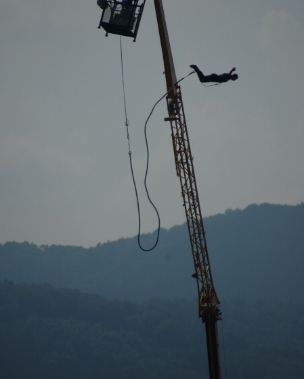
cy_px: 154
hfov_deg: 3.0
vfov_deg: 3.8
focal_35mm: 511
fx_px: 5745
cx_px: 152
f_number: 7.1
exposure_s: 1/3200
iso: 200
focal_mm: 300
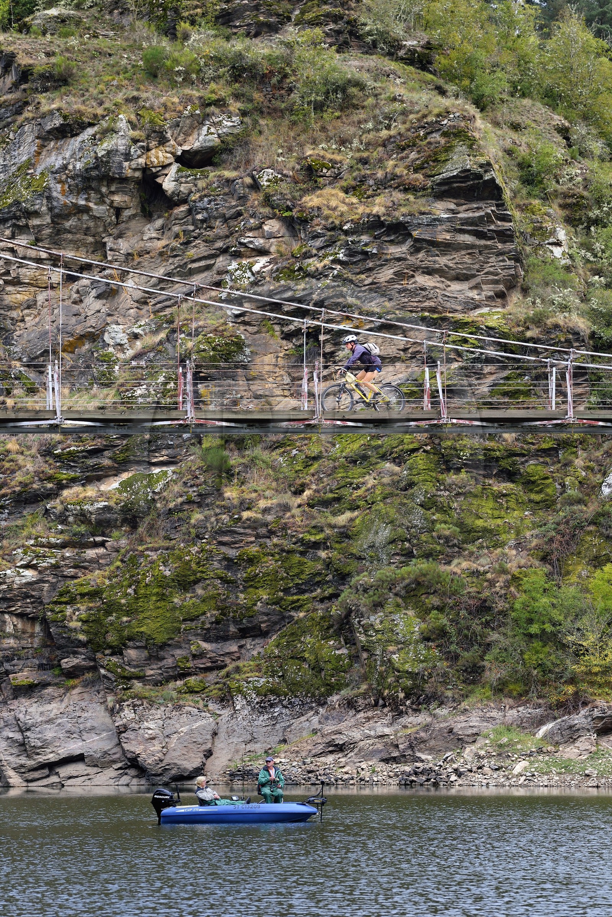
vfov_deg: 15.2
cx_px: 306
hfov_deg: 10.2
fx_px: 3442
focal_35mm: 135
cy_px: 458
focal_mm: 135
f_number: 8
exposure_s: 1/320
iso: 400
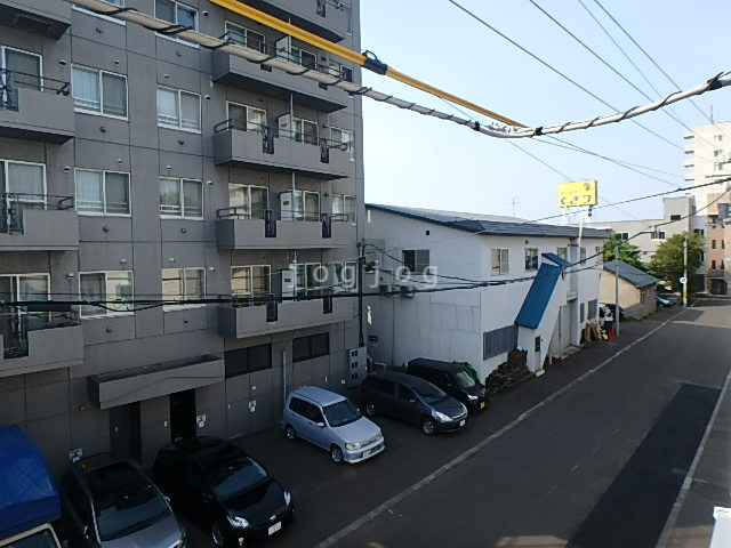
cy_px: 274
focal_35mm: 21
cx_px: 366
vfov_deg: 63.4
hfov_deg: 79.0
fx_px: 443
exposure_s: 1/640
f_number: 3.5
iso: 125
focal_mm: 3.7
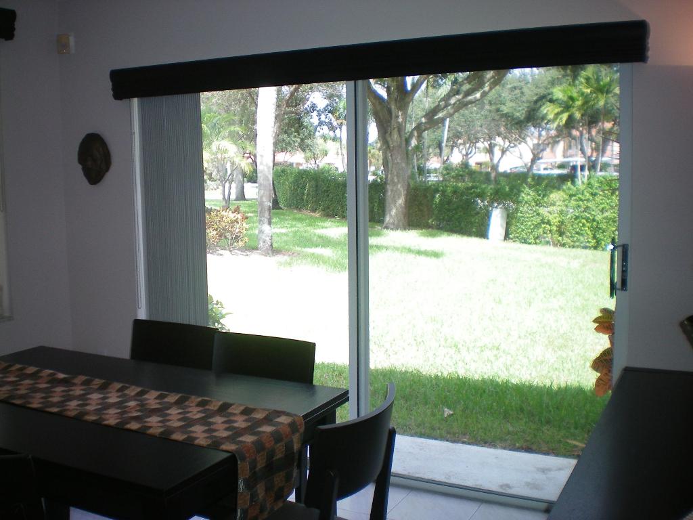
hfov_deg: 49.0
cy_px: 260
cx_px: 346
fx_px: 761
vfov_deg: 37.7
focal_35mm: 38
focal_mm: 6.3
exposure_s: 1/125
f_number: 3.1
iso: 64
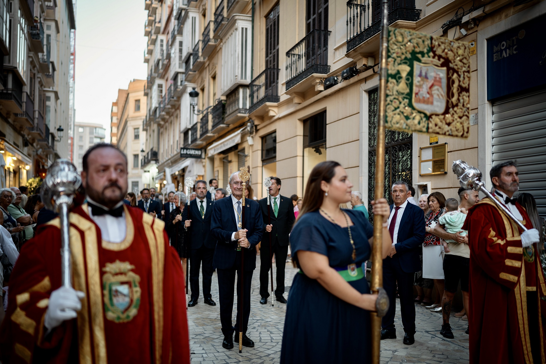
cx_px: 273
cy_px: 182
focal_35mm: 35
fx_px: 531
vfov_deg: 37.9
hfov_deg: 54.4
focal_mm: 35
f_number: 1.4
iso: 200
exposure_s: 1/100
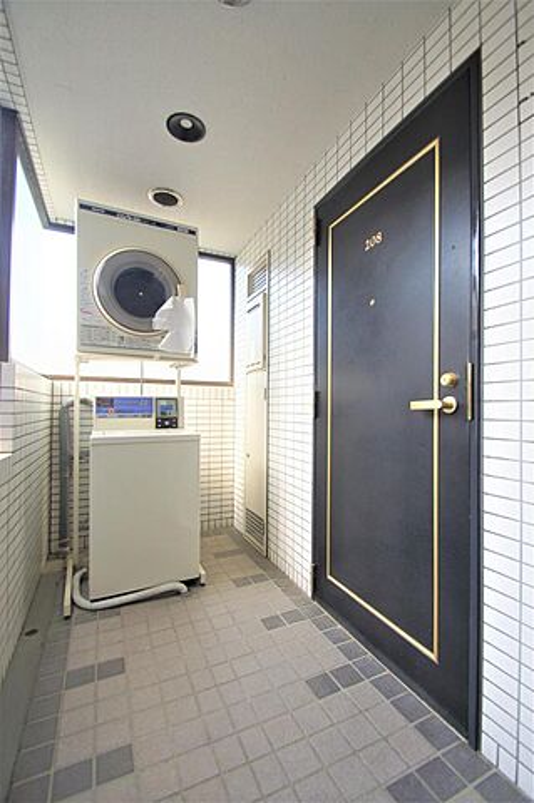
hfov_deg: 77.2
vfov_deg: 100.4
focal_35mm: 15
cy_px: 402
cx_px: 267
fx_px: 334
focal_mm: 10
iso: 100
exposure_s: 1/60
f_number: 4.5
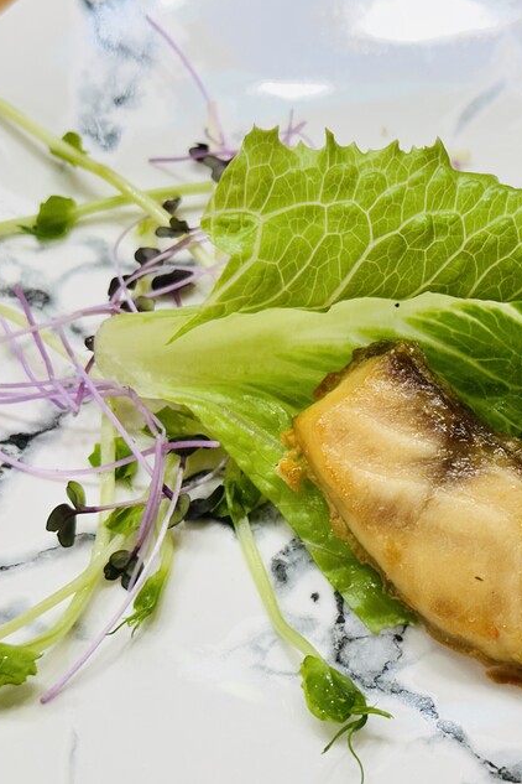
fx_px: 1457
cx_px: 430
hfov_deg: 20.1
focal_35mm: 67
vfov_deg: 30.1
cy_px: 391
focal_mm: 6.86
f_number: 1.78
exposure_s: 1/60
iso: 64
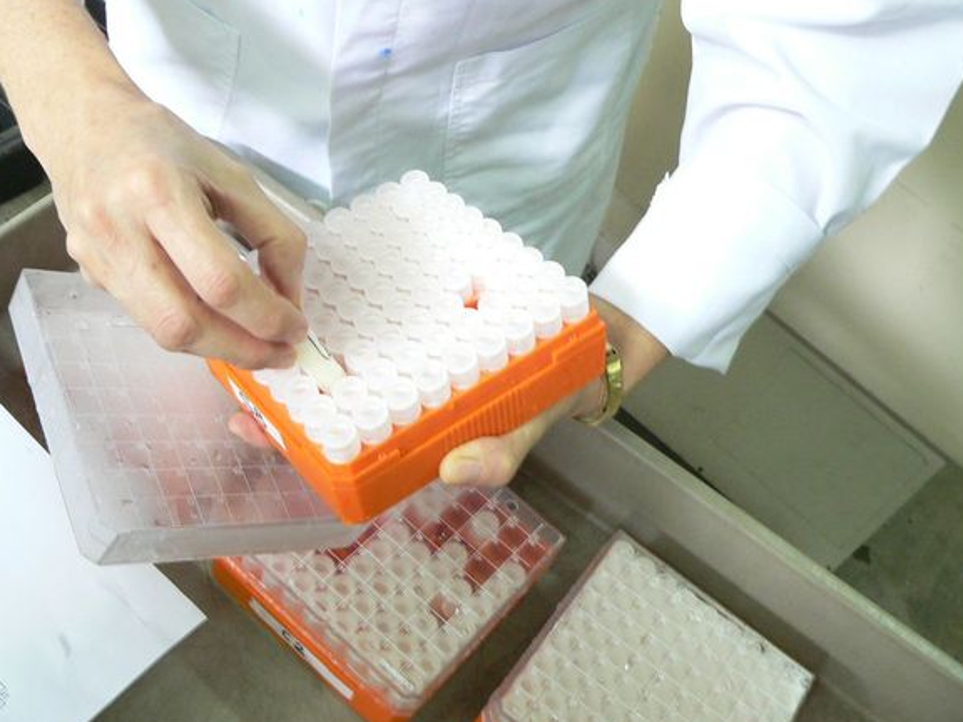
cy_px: 369
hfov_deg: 46.8
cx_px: 451
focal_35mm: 40
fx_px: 1113
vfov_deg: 36.0
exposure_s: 1/13
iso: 200
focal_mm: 6
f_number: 2.8
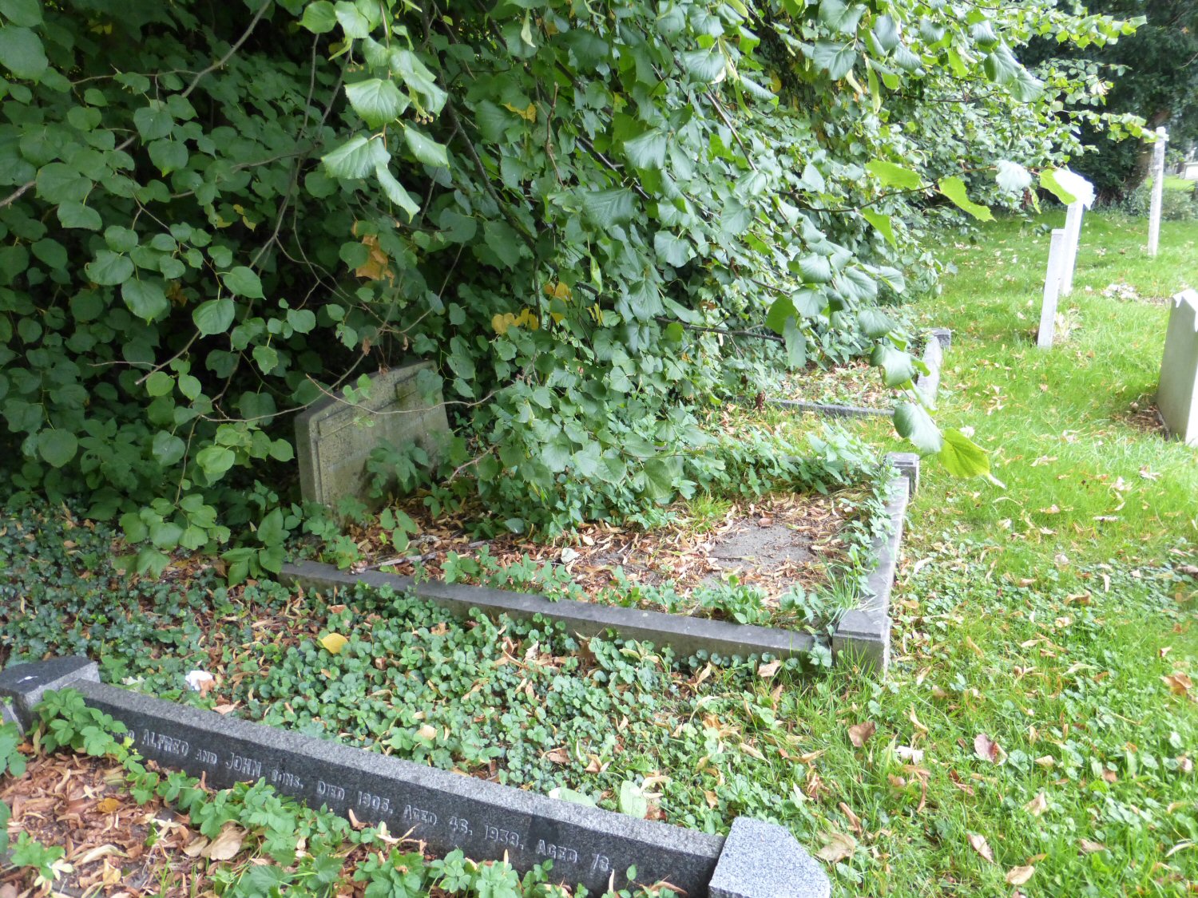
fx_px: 865
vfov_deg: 54.9
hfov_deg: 69.4
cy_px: 449
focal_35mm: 25
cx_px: 599
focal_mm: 4.3
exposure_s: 1/50
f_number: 3.3
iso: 400
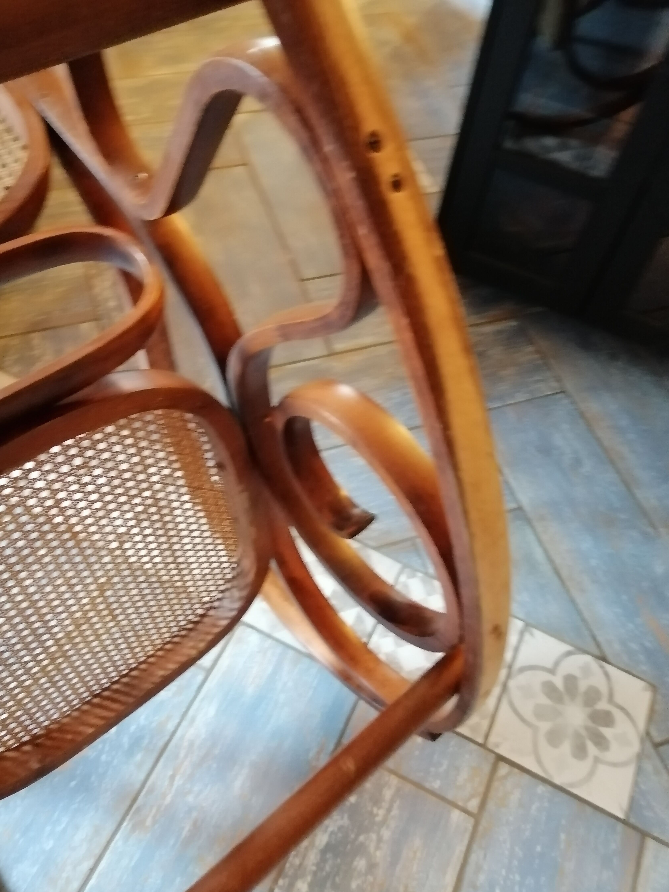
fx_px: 696
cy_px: 460
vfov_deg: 65.3
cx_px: 326
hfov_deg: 51.4
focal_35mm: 27
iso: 800
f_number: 1.8
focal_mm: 3.95
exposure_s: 1/16.7
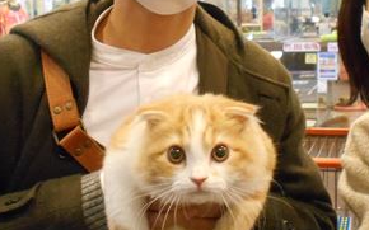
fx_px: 573
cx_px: 248
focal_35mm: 57
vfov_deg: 22.5
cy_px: 56
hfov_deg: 35.3
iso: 800
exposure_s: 1/50
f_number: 3.2
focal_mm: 4.6
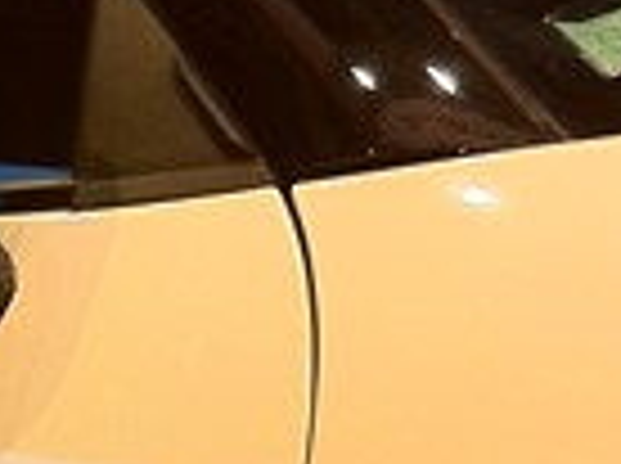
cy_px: 653
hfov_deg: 11.8
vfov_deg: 8.9
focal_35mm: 162
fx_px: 2901
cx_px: -256
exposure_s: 1/24
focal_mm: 3.85
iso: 80
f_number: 2.8
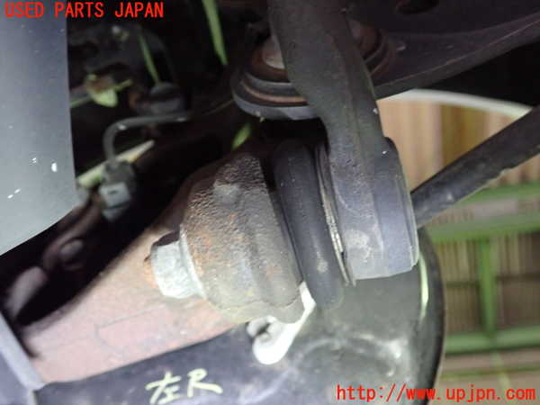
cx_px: 270
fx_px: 468
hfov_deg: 60.0
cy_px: 202
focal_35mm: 30
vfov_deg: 46.8
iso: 640
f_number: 2.3
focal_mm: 5.4
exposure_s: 1/30
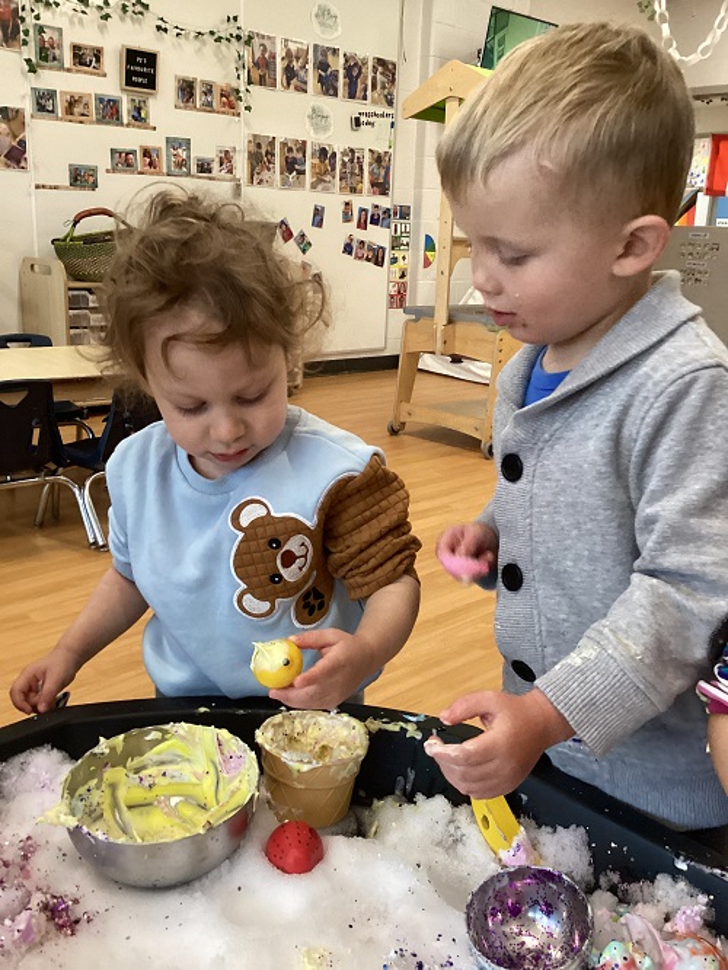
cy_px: 485
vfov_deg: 58.3
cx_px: 364
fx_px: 869
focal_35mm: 31
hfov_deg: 45.5
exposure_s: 1/60
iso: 400
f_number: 2.4
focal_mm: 3.3
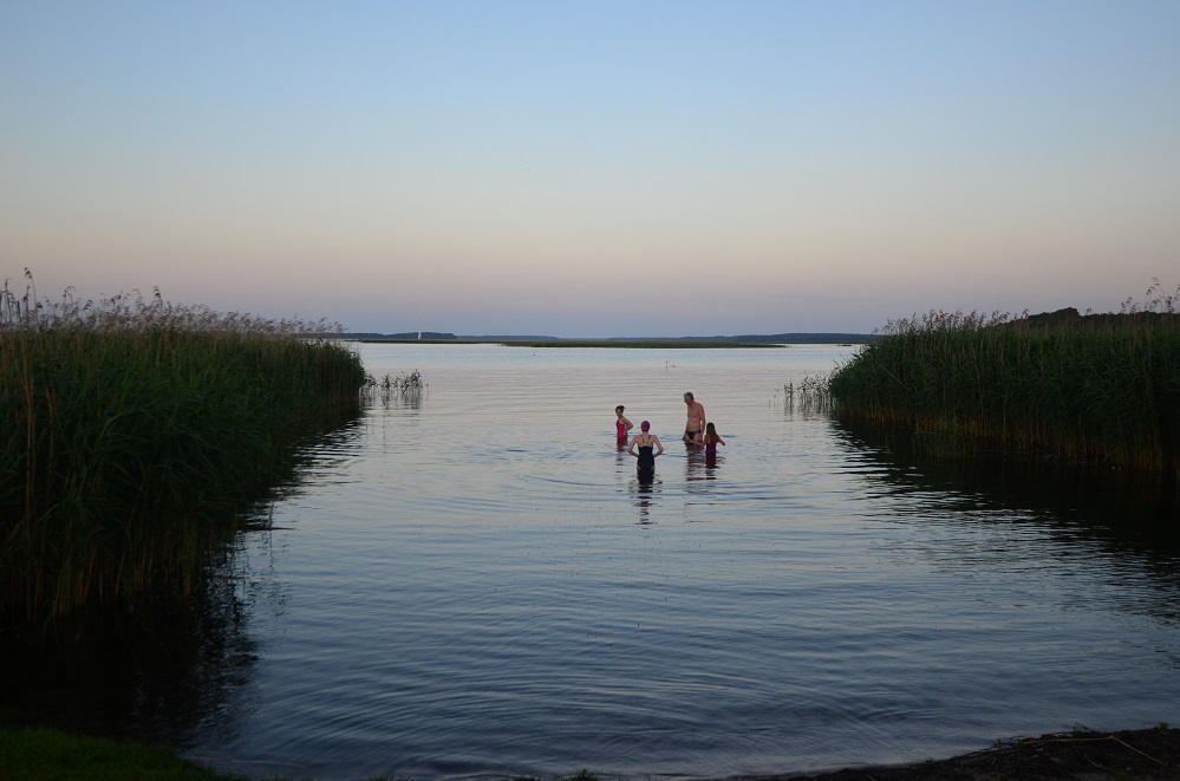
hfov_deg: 53.2
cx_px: 590
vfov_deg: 36.7
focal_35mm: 36
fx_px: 1177
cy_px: 390
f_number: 4
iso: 400
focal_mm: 24
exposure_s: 1/500
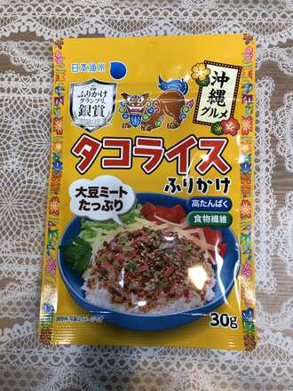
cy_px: 196
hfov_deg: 49.7
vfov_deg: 63.4
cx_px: 146
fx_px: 316
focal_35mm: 28
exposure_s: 1/20
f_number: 1.8
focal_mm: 3.99
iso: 40
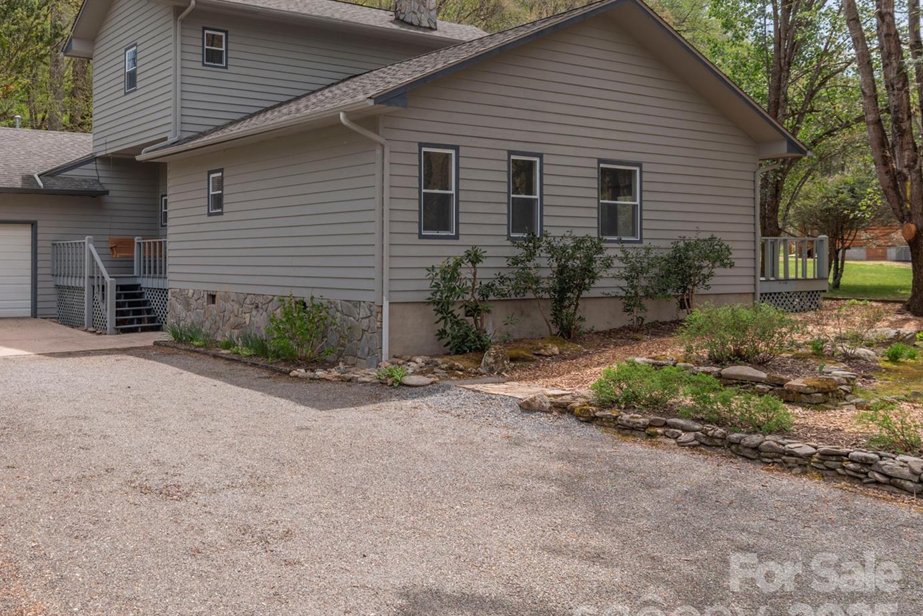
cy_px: 223
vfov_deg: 38.6
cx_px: 267
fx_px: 872
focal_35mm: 34
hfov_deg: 54.0
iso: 320
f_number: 7.1
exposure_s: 1/2500
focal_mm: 23
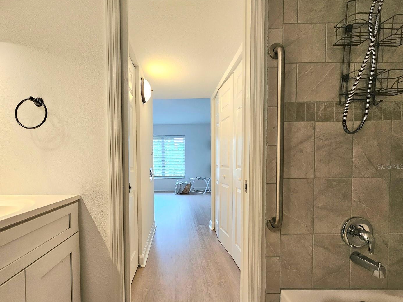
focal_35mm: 15
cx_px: 172
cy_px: 166
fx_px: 175
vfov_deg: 81.5
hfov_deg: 97.5
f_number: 2.2
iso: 80
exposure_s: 1/60.2
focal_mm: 2.2
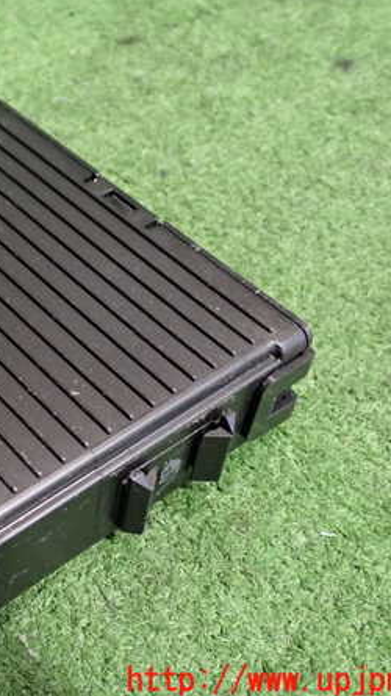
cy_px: 349
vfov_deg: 43.7
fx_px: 867
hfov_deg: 24.4
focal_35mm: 47
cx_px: 11
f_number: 2.4
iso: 800
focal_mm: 5.79
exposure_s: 1/20
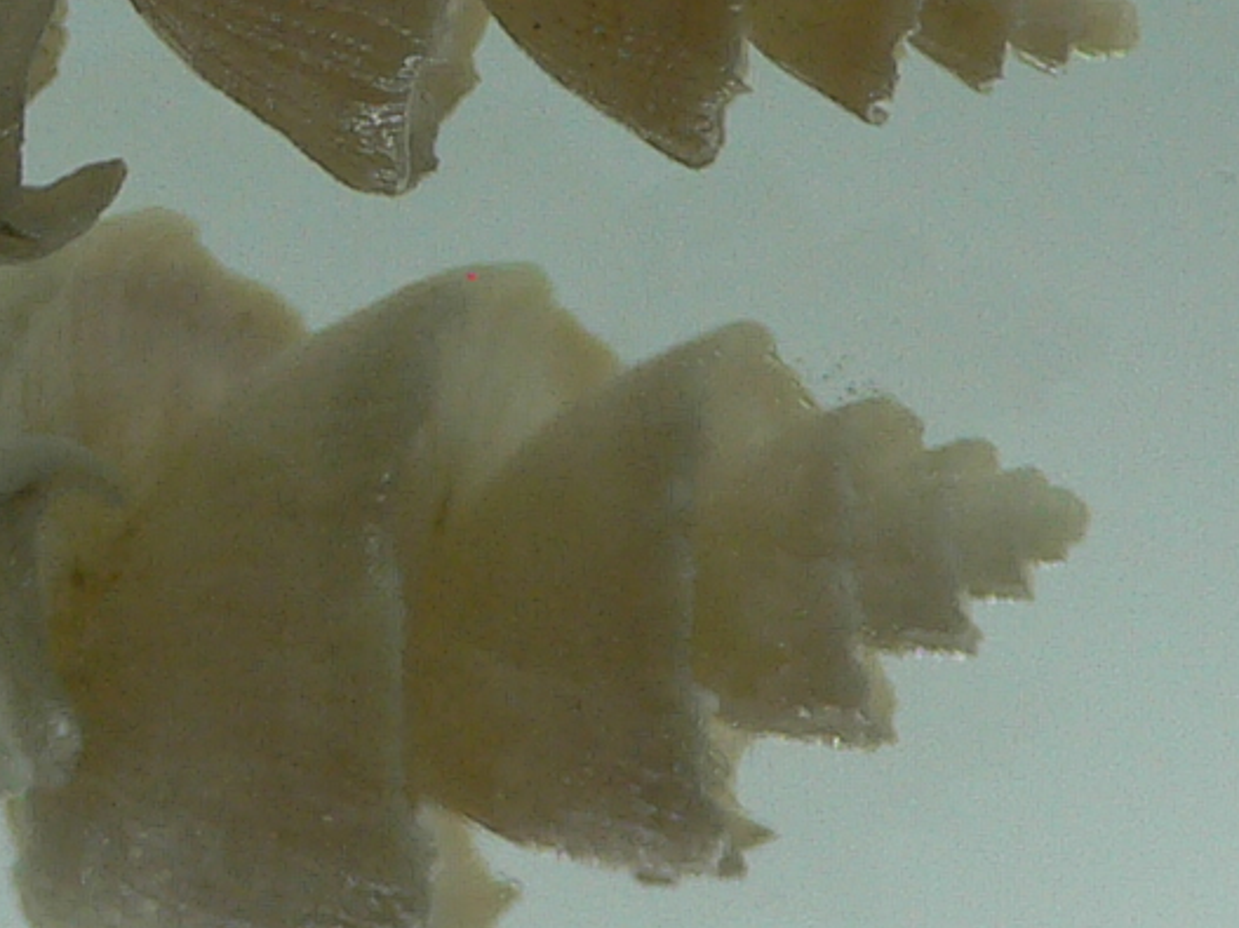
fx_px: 4795
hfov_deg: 14.6
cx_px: 207
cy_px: -73
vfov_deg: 10.9
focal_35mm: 134
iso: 80
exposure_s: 1/100
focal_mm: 4.6
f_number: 2.8
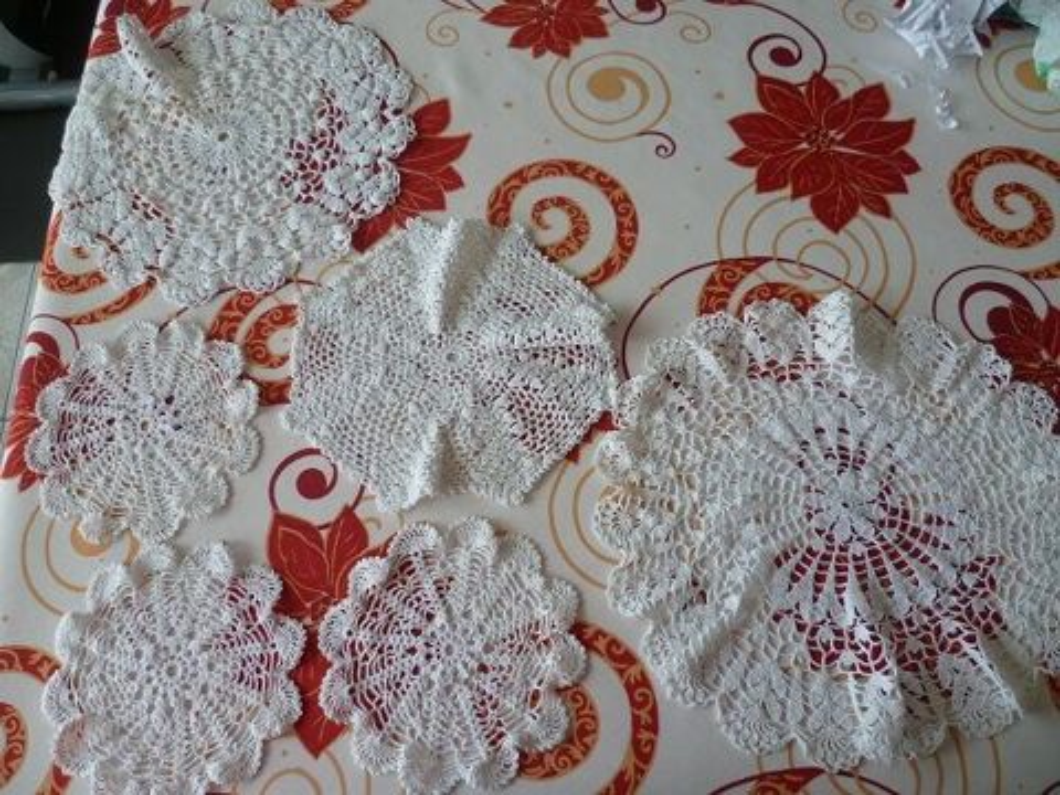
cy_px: 398
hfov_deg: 63.4
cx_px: 530
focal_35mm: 28
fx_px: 857
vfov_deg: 49.7
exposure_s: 1/30
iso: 100
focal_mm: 5
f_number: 2.8
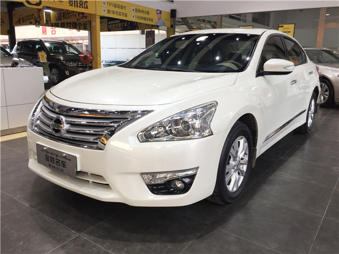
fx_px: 284
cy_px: 127
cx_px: 170
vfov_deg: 48.2
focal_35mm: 29
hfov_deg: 61.7
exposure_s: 1/50
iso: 40
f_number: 2.2
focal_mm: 4.15
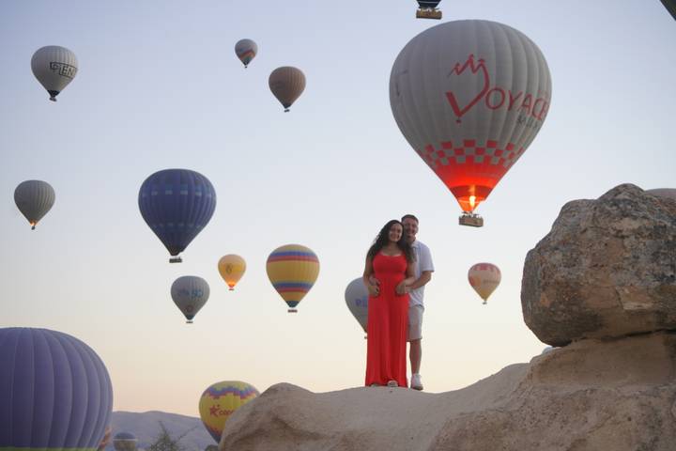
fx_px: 1314
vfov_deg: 19.5
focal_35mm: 70
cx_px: 338
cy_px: 226
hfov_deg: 28.8
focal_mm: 70
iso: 500
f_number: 4
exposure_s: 1/80
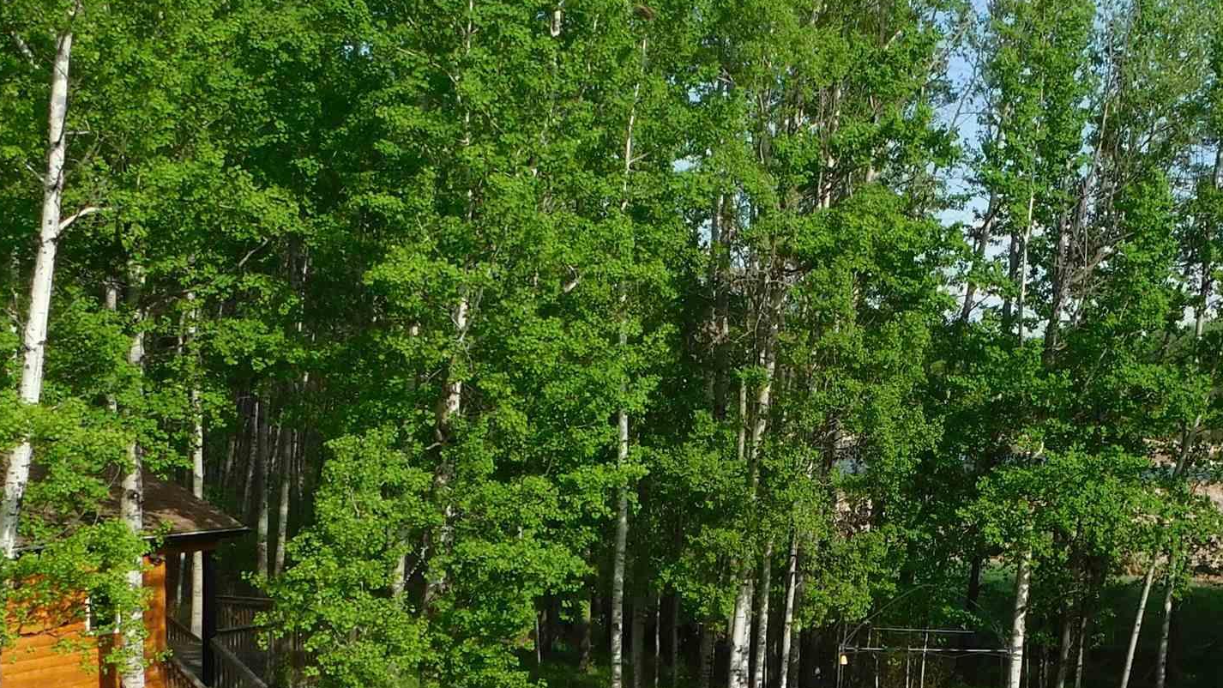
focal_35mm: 54
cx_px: 908
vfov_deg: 22.1
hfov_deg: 37.6
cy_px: 487
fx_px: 1751
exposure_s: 1/1000
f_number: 3
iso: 125
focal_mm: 4
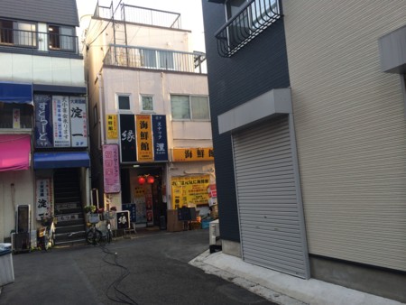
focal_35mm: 30
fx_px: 352
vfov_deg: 46.8
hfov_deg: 59.9
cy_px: 152
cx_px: 203
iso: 32
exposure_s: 1/124
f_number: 2.2
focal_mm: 4.12
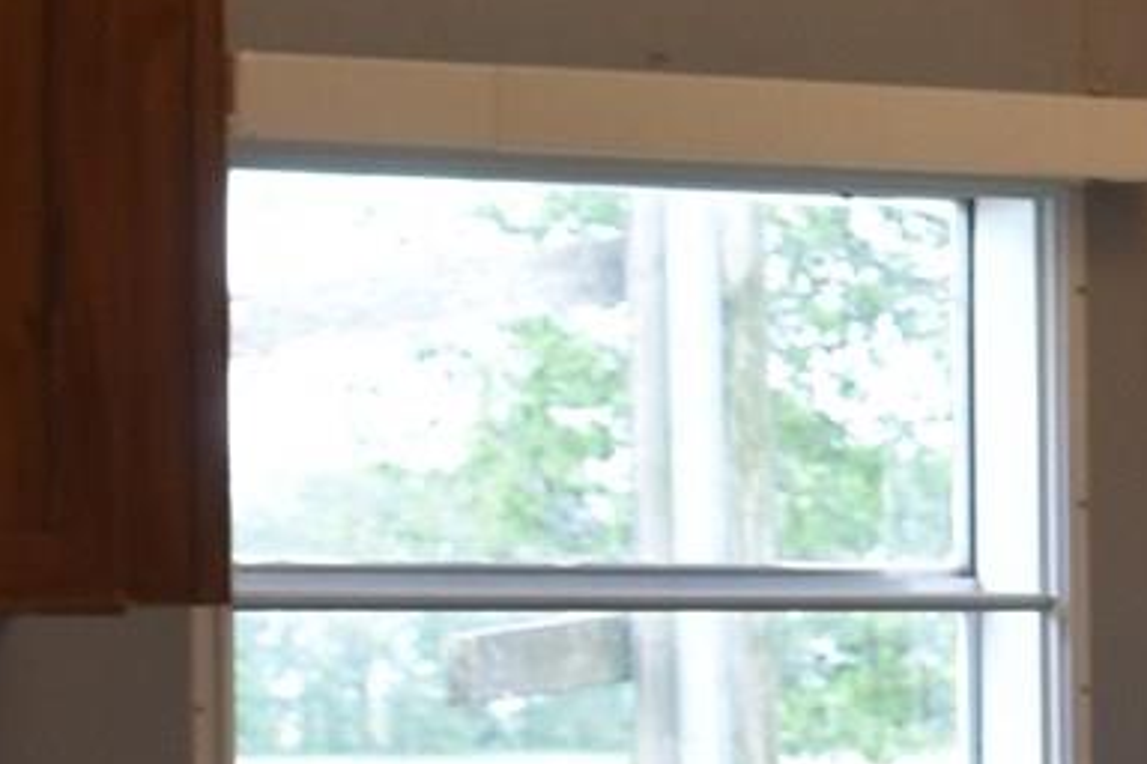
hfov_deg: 7.3
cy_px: 731
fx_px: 8411
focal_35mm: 264
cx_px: 2742
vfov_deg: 5.2
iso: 400
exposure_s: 1/100
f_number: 5
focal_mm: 22
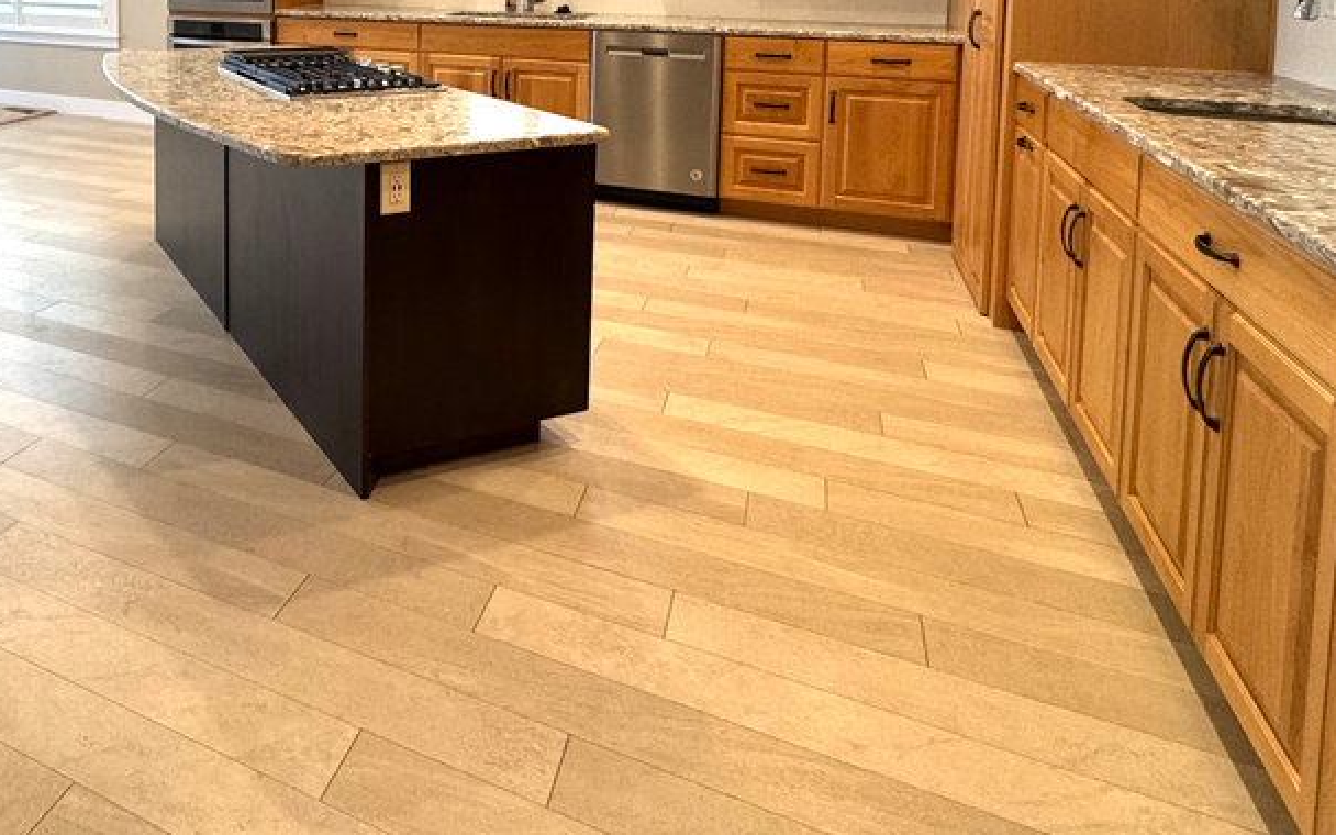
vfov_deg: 45.2
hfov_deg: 67.0
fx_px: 910
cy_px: 99
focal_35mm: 25
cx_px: 301
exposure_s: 1/120
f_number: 2.2
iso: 160
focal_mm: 2.22
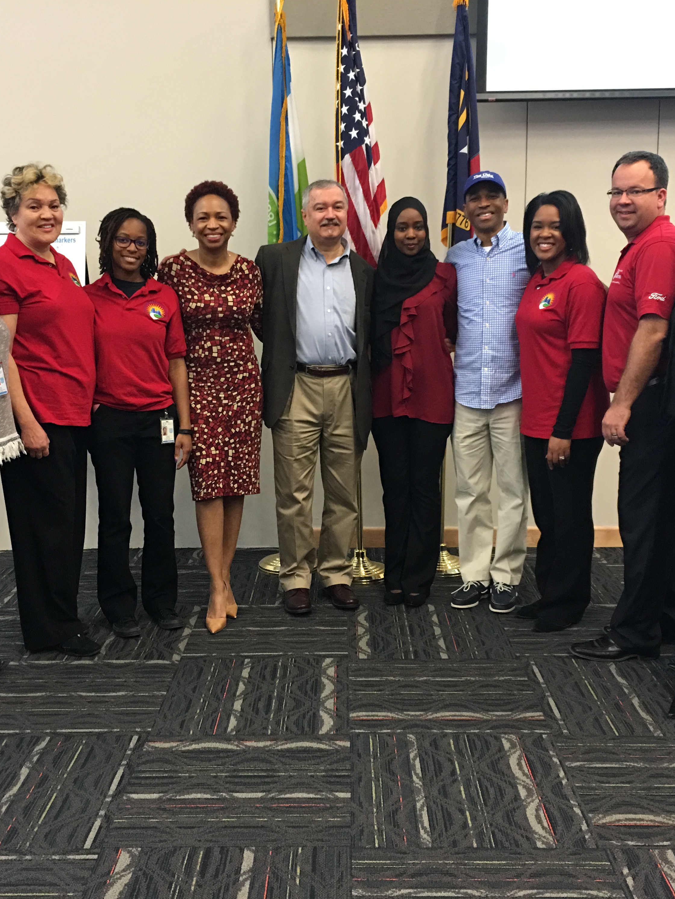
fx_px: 1014
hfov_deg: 36.8
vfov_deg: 47.9
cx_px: 318
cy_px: 448
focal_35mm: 39
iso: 80
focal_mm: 4.15
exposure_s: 1/15
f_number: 2.2
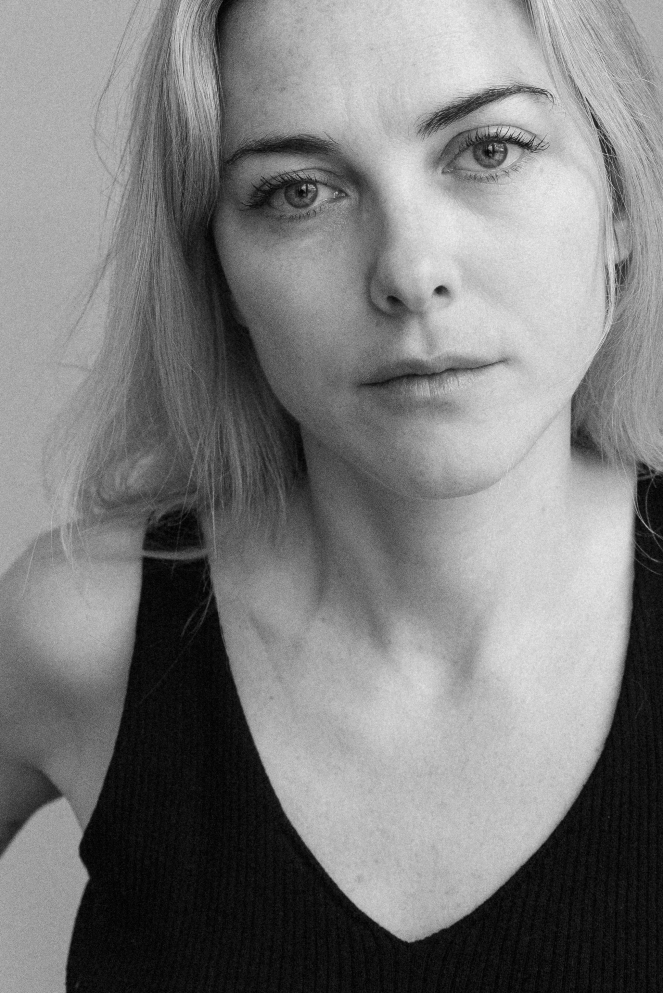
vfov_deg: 32.4
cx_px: 405
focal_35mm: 61
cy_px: 289
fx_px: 1683
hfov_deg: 22.2
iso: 1000
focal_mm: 31
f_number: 5
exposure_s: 1/160
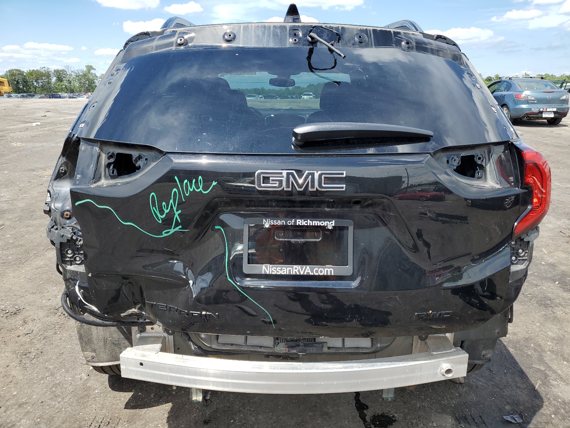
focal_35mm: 26
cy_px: 214
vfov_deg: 53.1
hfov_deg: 67.3
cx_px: 285
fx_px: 428
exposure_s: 1/2000
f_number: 1.5
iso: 50
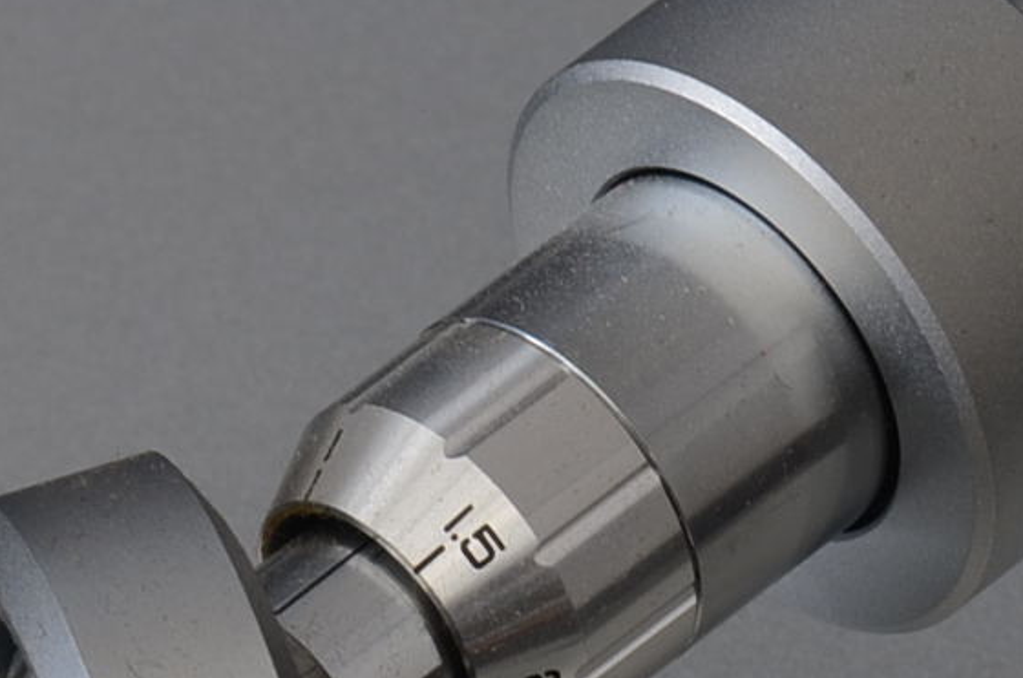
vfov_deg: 2.0
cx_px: 723
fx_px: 19659
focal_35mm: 693
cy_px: 899
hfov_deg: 3.0
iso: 125
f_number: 13
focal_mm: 105
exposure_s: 1/160
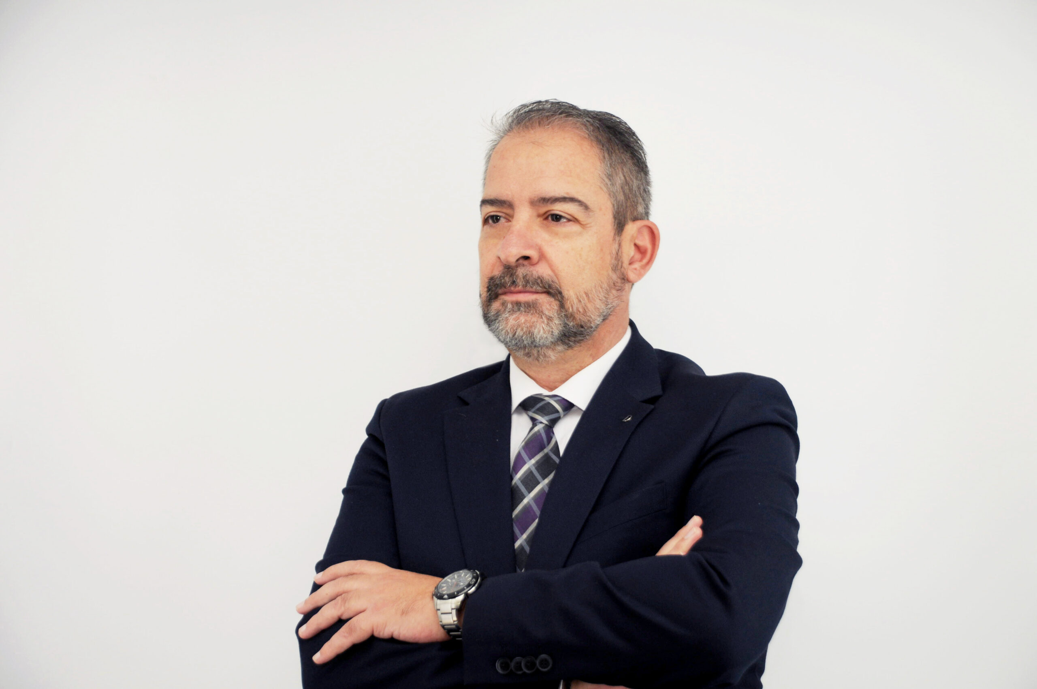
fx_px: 2158
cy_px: 344
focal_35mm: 75
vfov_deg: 18.1
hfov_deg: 27.0
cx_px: 518
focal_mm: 50
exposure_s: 1/250
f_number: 5
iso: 250
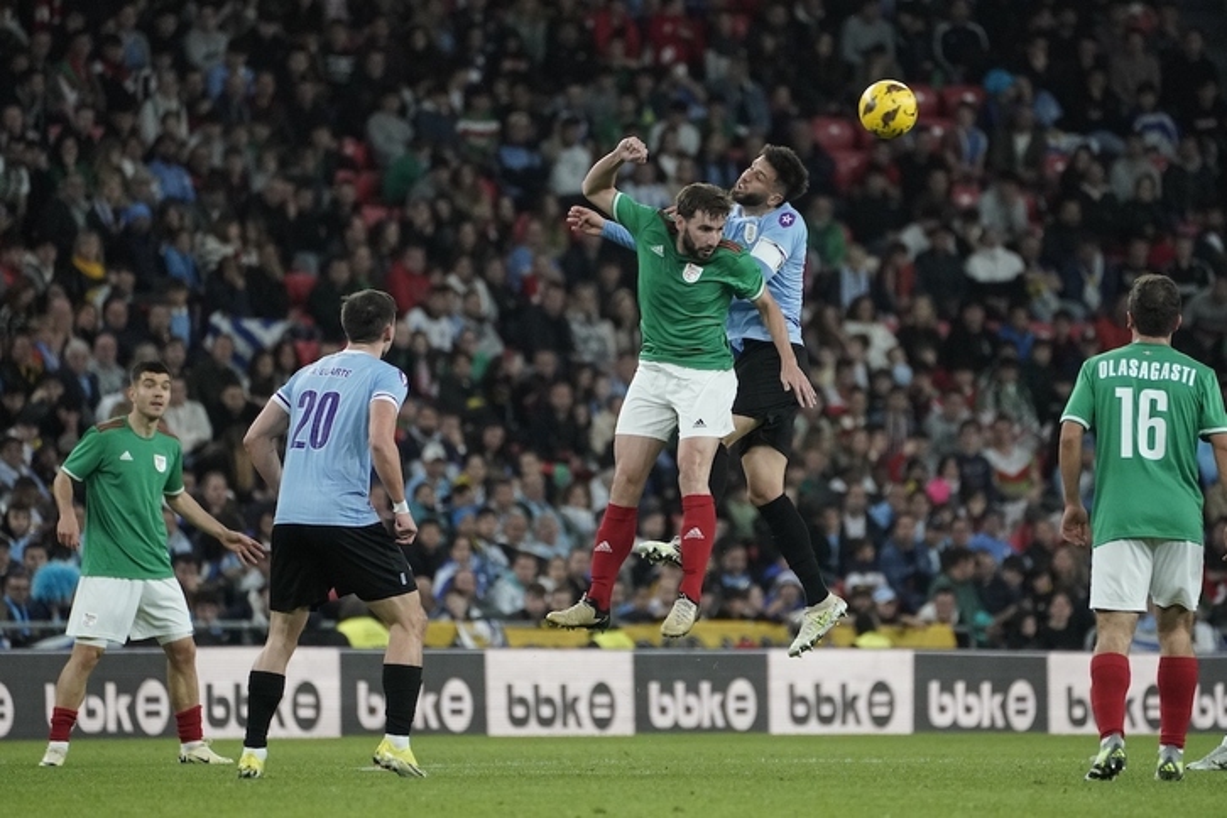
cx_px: 614
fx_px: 13632
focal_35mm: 400
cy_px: 409
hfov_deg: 5.2
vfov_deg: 3.4
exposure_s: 1/1000
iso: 6400
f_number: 5.6
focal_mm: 400
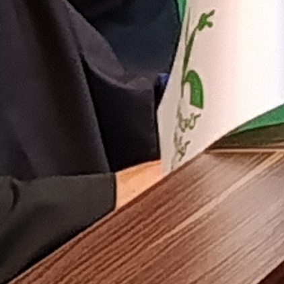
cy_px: -393
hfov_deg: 4.3
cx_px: 1114
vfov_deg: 4.5
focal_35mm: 377
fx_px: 3499
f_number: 1.7
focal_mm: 5.24
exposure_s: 1/50
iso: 903
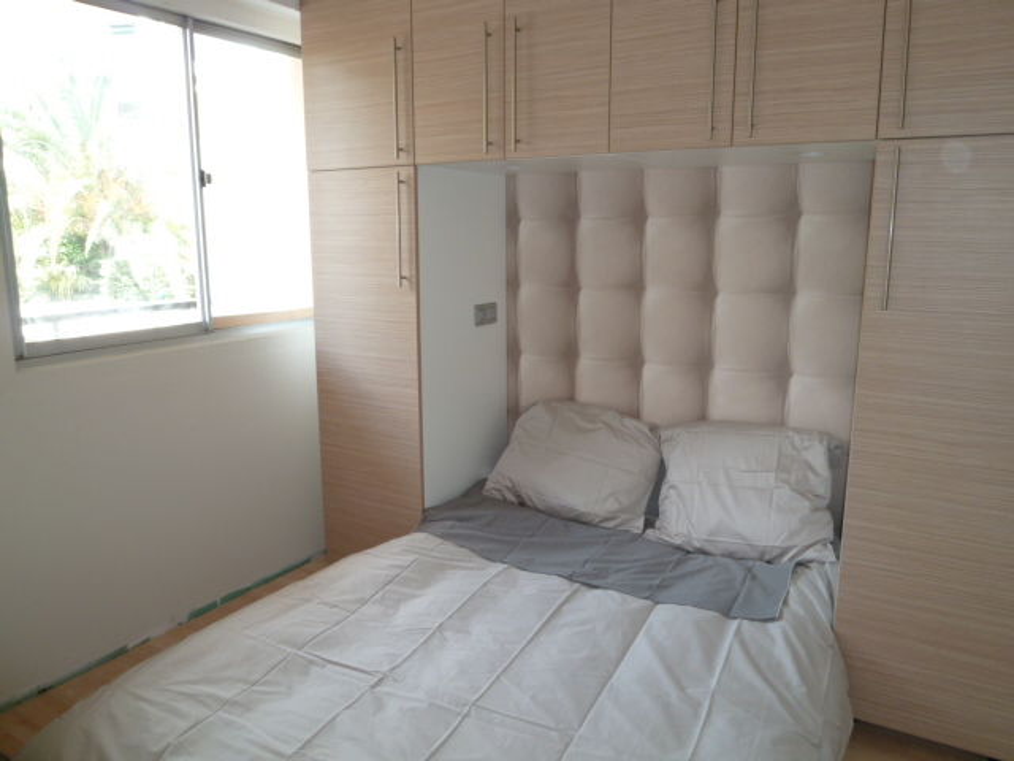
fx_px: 732
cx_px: 507
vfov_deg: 54.9
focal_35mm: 25
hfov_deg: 69.4
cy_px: 380
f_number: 2.8
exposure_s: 1/50
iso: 100
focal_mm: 4.5
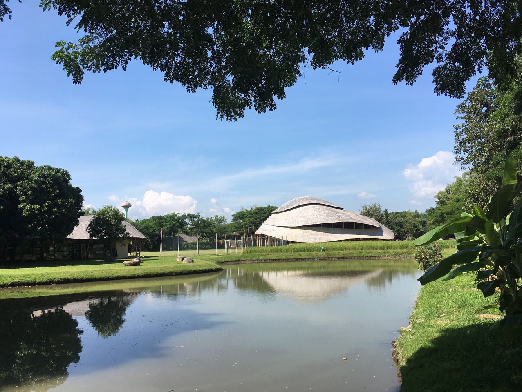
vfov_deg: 48.2
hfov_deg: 61.7
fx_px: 437
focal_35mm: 29
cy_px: 196
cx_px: 261
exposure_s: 1/1326
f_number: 2.2
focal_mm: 4.15
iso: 25
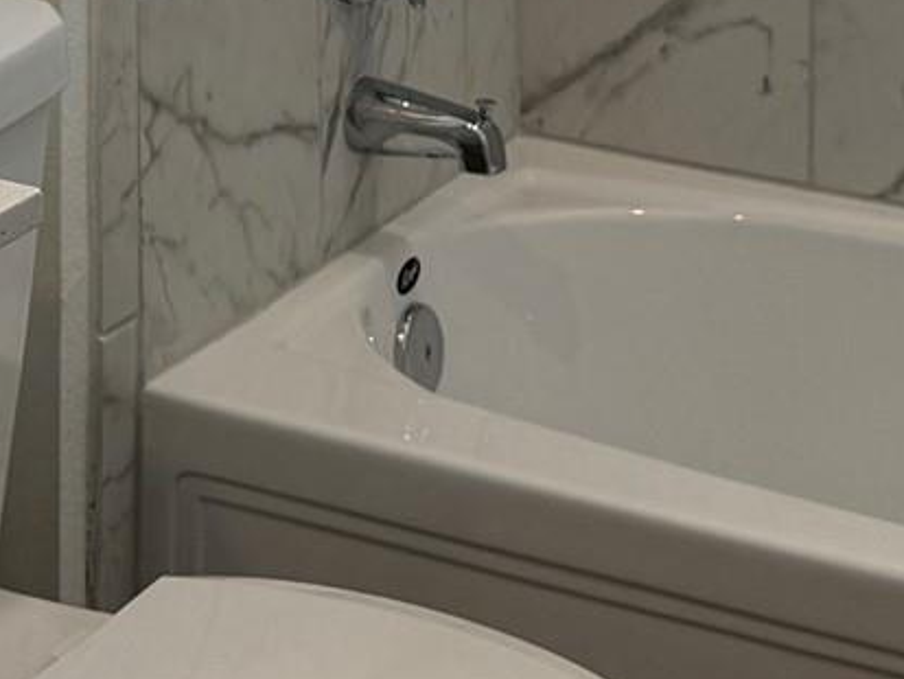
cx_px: 103
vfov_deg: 11.2
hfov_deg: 16.3
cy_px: -697
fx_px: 3109
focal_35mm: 119
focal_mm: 6.76
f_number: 1.78
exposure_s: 1/178
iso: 64
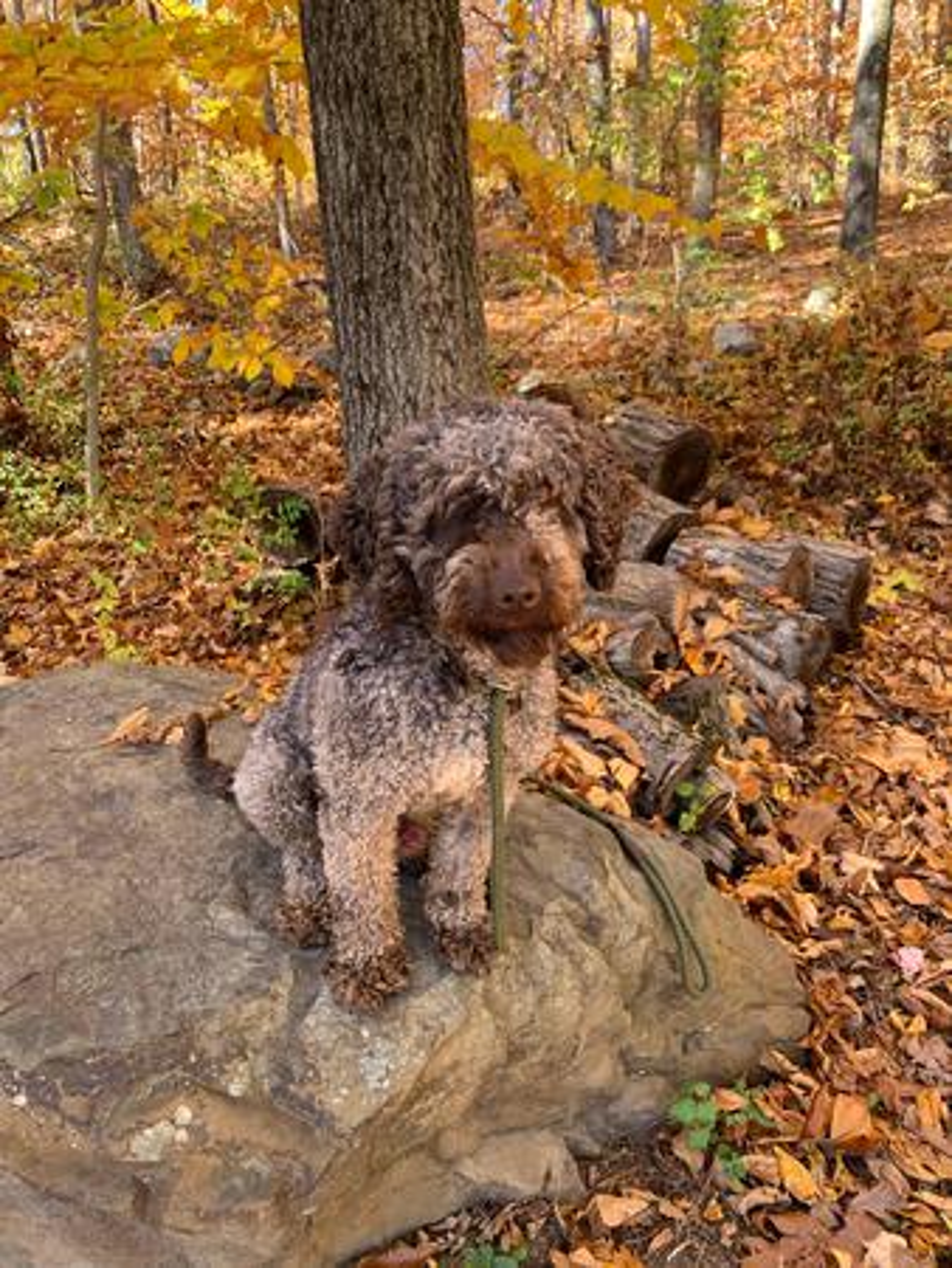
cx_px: 476
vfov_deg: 67.3
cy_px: 634
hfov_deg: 53.1
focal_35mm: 26
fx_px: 952
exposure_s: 1/121
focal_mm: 4.25
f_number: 1.8
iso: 50
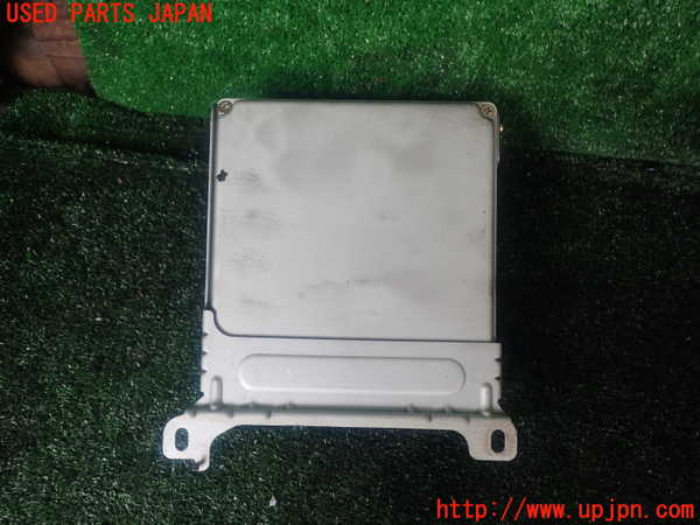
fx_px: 607
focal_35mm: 30
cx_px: 350
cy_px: 262
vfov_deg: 46.8
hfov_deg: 60.0
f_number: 2.3
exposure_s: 1/80
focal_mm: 5.4
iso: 100
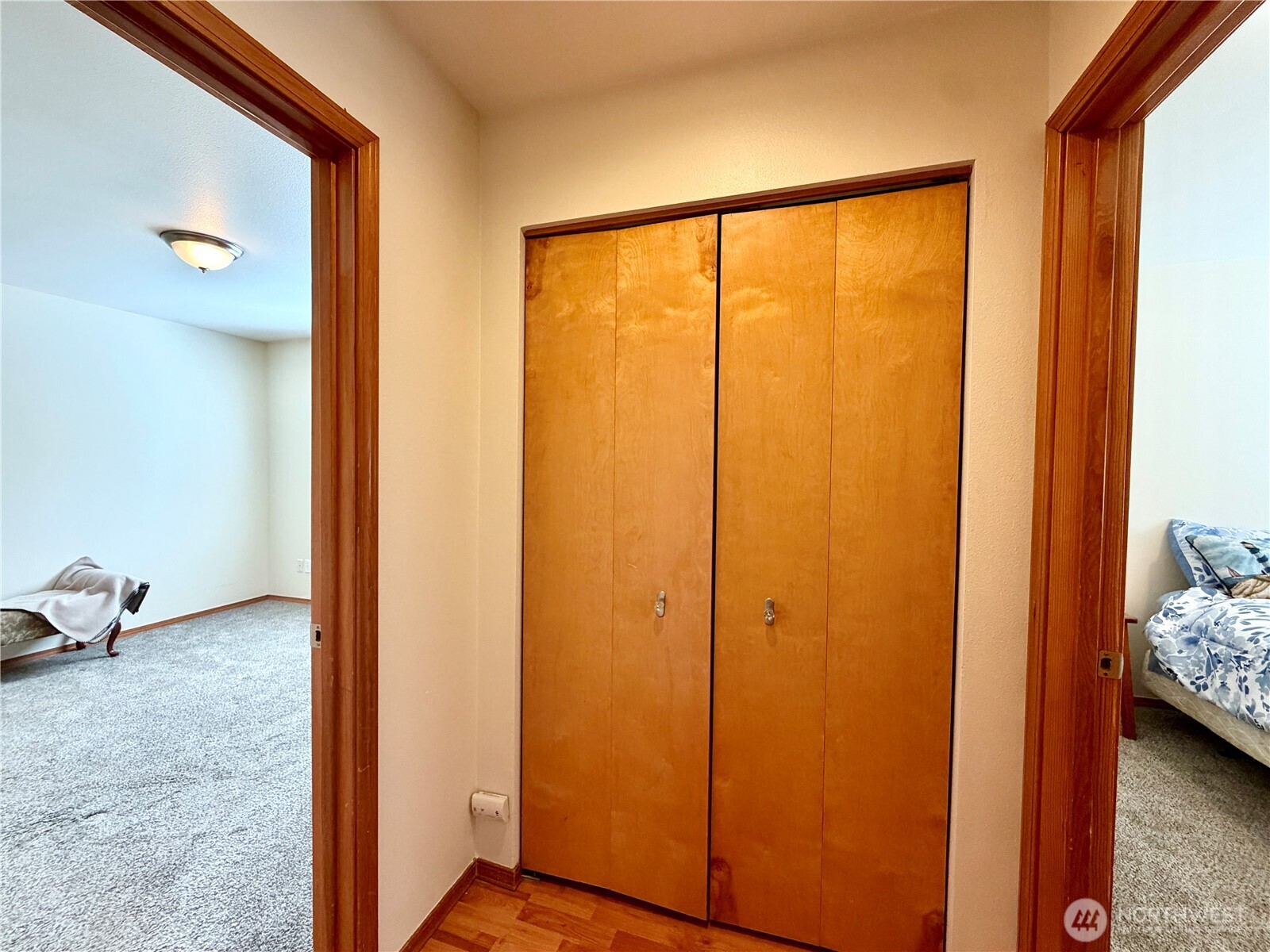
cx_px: 635
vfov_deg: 85.7
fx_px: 514
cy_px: 476
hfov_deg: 102.1
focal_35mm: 14
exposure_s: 1/120
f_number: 2.2
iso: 250
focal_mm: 2.22
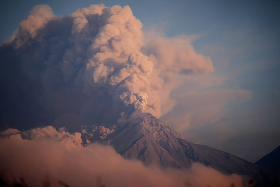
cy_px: 94
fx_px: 1548
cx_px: 140
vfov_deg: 6.9
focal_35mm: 199
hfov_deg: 10.3
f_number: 2.8
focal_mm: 198
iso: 100
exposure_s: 1/500
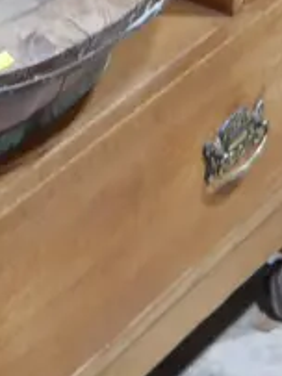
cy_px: -450
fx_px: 2088
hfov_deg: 7.5
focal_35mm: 192
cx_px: -259
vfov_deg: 9.4
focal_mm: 19
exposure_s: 1/60
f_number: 4.1
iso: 500
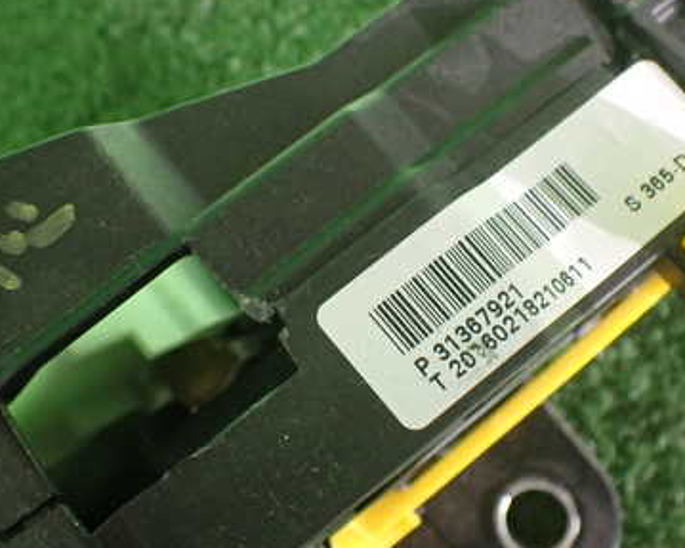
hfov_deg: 38.0
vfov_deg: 30.8
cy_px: 281
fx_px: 993
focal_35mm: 49
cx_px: 315
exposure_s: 1/125
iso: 500
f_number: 2.3
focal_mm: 5.4
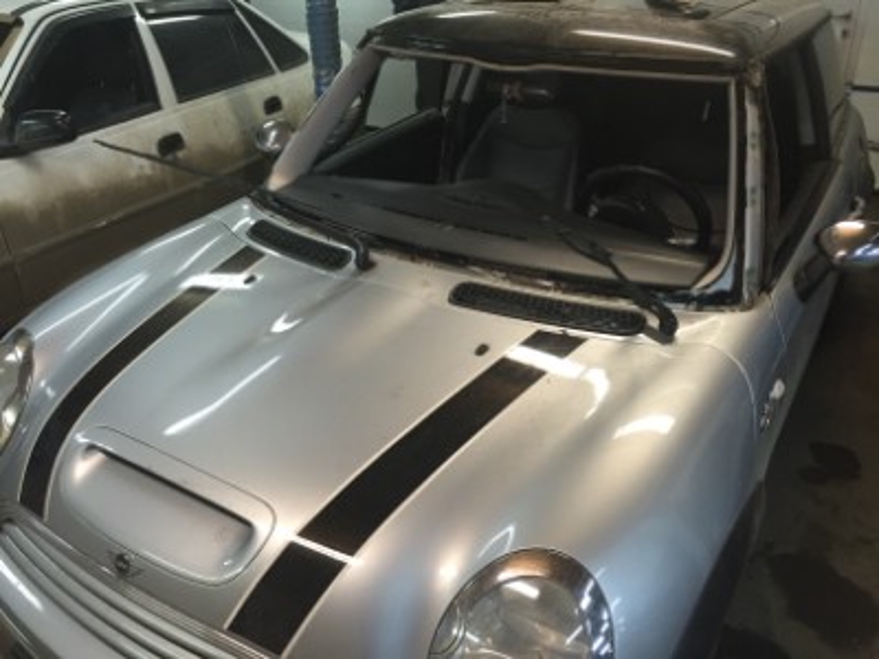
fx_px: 736
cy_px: 330
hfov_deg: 61.7
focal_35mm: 29
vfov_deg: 48.2
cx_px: 440
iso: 160
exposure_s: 1/33
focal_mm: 4.15
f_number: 2.2
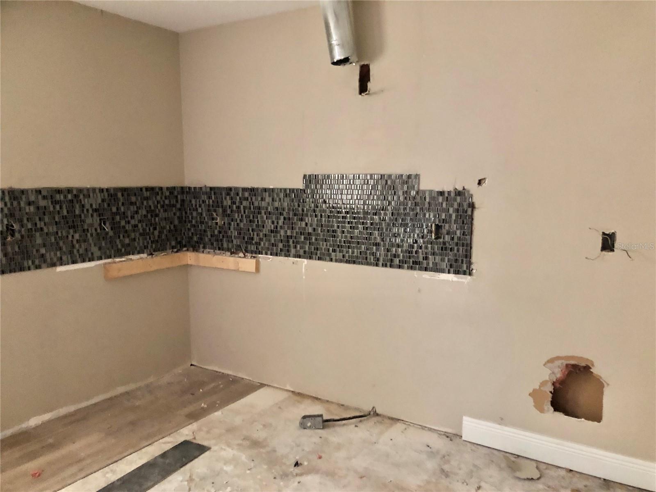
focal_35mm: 28
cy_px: 246
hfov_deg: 63.4
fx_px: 531
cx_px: 328
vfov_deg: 49.7
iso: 125
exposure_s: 1/4
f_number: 1.8
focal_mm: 3.99
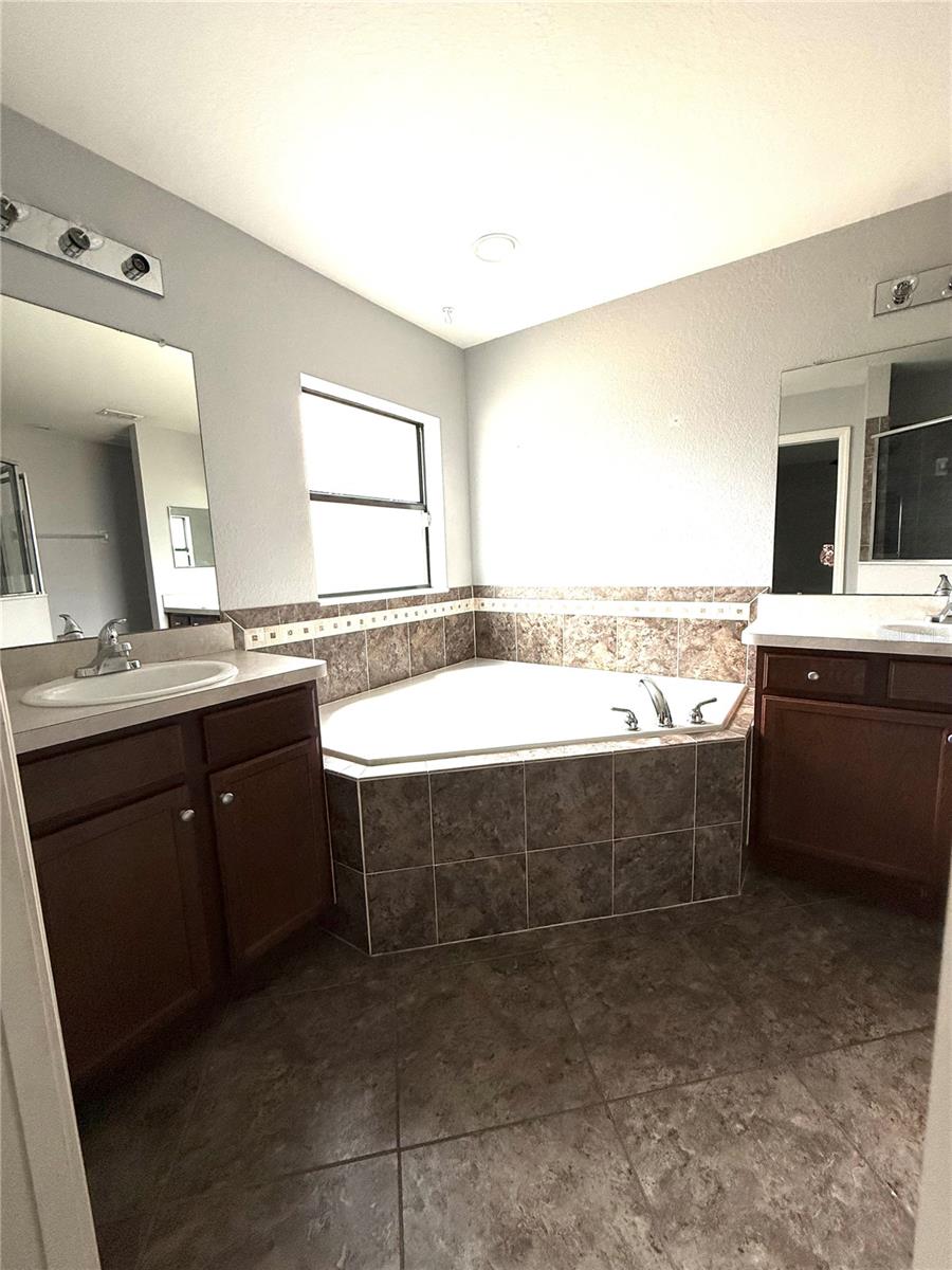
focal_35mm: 14
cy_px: 635
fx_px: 513
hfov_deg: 85.7
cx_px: 476
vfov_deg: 102.1
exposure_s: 1/99
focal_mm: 2.22
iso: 200
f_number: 2.2
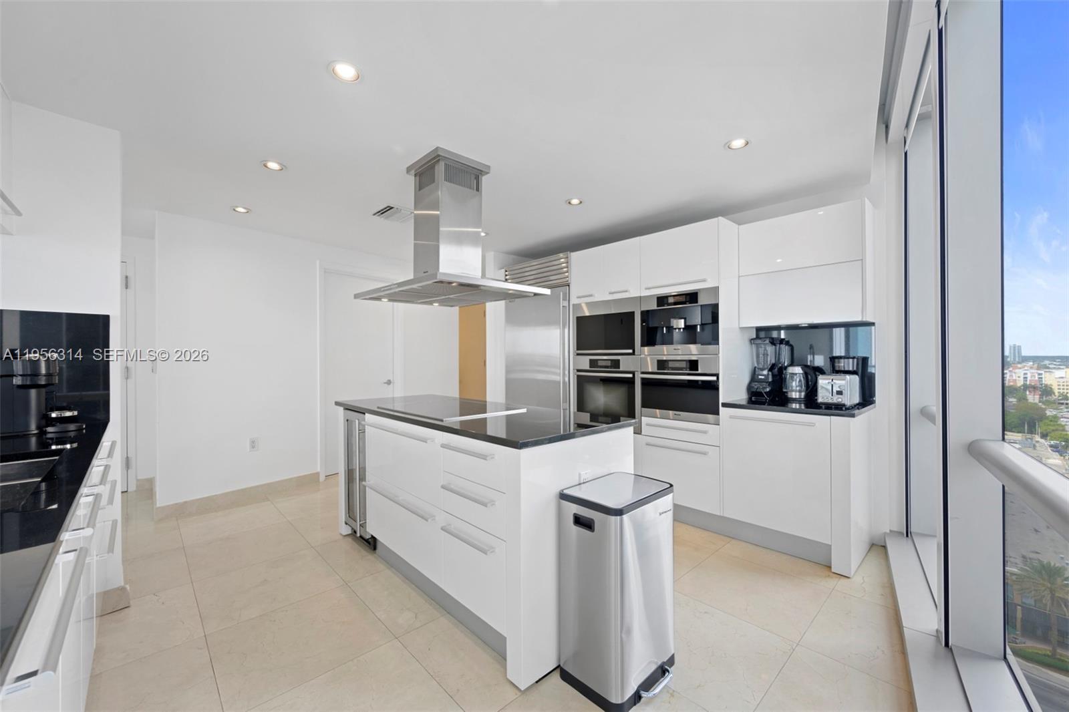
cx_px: 534
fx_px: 416
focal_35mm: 14
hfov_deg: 104.3
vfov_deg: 81.2
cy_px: 356
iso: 100
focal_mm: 14
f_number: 9
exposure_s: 1/2.5
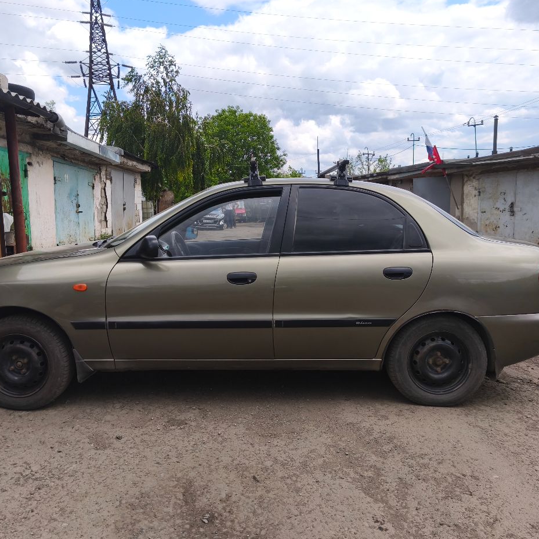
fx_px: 493
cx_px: 255
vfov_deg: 57.3
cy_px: 271
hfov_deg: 57.3
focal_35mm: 28
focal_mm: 5.35
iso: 80
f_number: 1.7
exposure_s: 1/2507
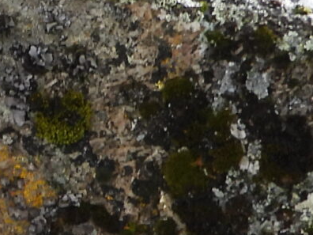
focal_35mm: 808
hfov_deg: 2.4
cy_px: 155
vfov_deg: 1.8
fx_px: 7306
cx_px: -403
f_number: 4
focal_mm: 22.5
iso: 100
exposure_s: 1/200
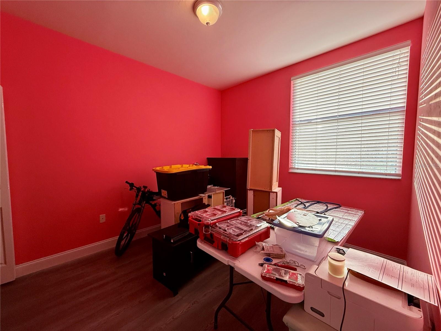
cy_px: 166
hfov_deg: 102.1
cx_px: 220
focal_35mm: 14
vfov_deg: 85.7
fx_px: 178
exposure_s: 1/99
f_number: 2.2
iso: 160
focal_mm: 2.22
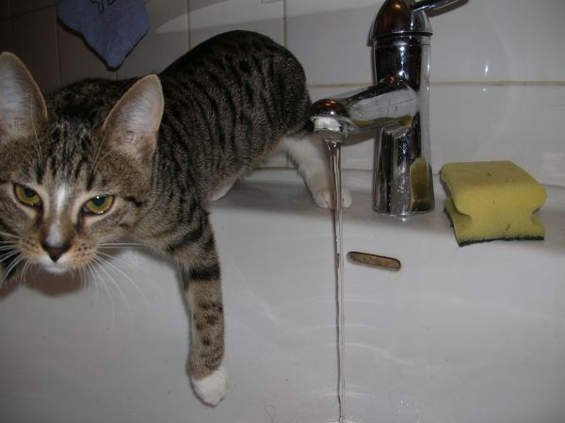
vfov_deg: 40.6
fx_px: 571
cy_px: 212
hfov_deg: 52.7
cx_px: 282
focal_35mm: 35
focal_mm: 5.8
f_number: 2.8
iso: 50
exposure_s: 1/60.1
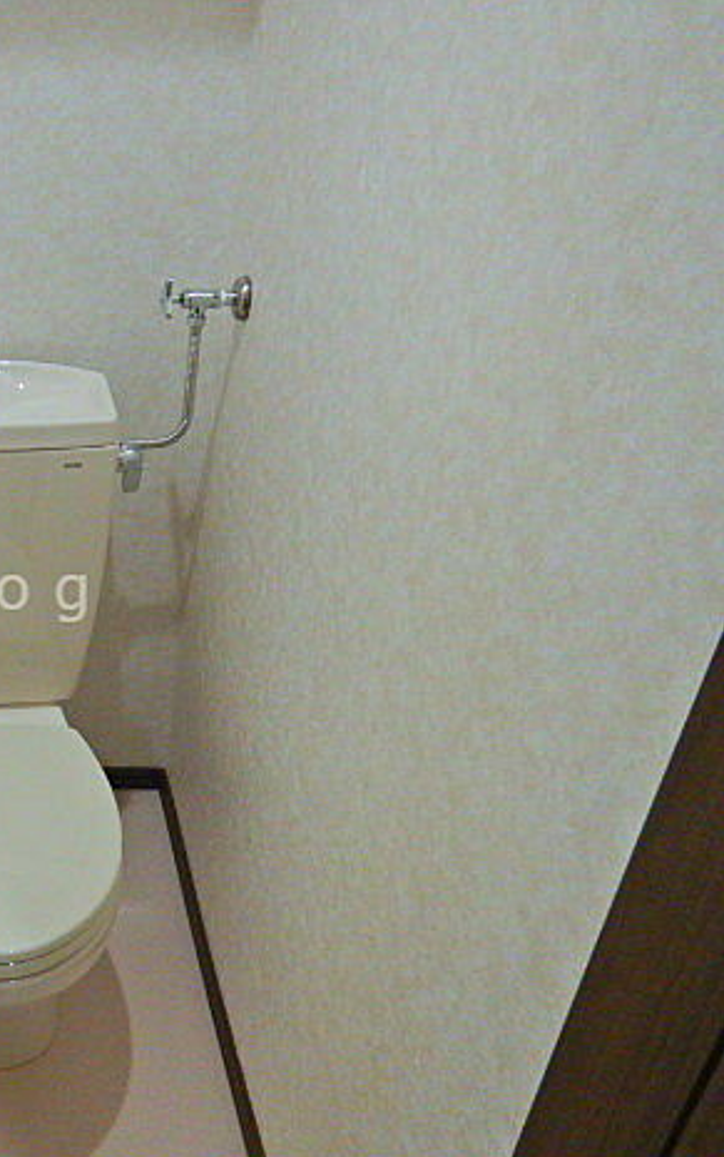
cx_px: -70
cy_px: 592
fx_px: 1104
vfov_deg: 55.3
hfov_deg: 32.1
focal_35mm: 35
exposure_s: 1/30
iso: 160
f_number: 2.8
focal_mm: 4.3
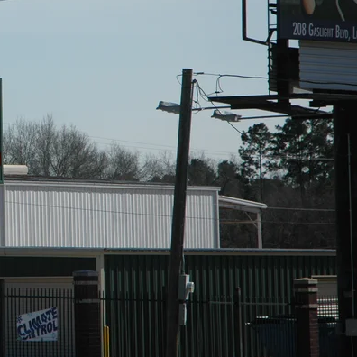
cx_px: -51
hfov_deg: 7.7
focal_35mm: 225
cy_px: 115
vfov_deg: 7.8
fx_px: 2625
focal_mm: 70
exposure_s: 1/2000
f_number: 4.5
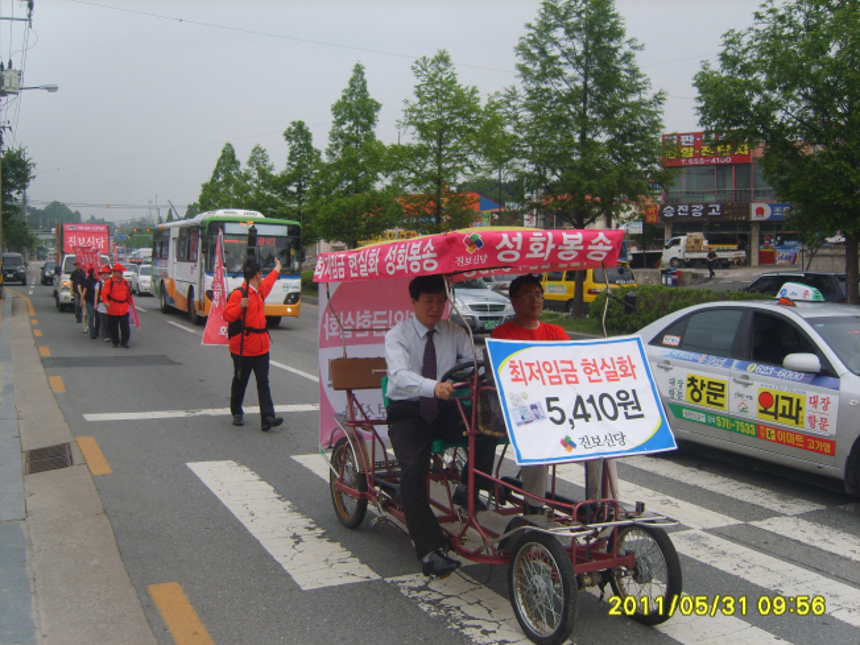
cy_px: 322
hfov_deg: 52.6
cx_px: 430
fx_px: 870
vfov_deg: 40.7
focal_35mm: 35
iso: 50
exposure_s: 1/1000
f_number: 2.8
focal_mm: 7.4
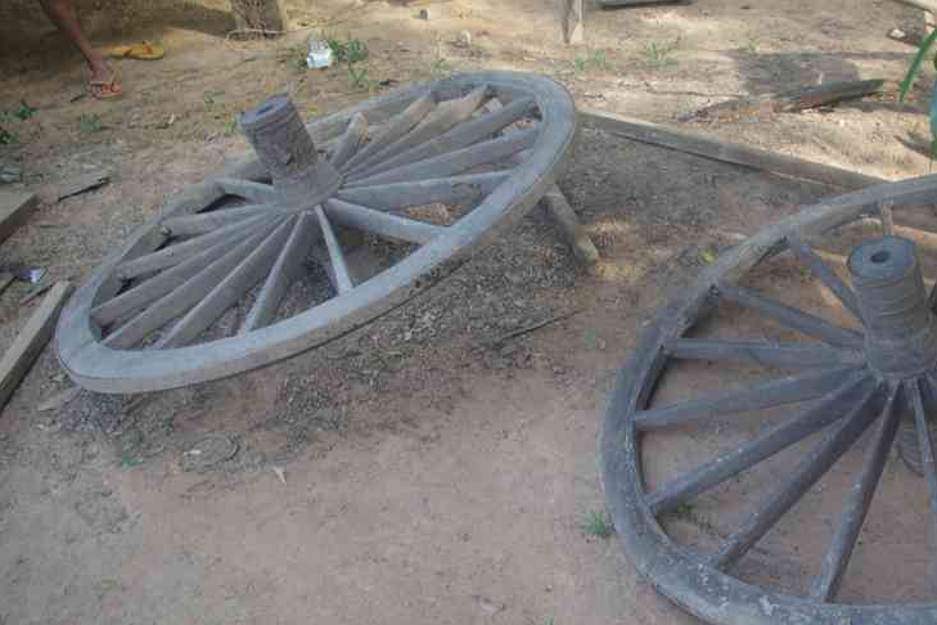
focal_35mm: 37
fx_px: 963
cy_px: 345
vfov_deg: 35.9
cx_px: 641
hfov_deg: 50.7
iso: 800
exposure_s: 1/40
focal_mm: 18
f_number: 5.6
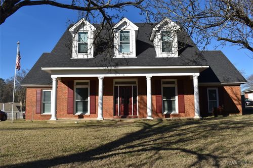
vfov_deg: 41.7
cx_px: 126
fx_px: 221
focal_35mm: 32
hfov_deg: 59.5
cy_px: 84
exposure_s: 1/320
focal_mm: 21
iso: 100
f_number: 9
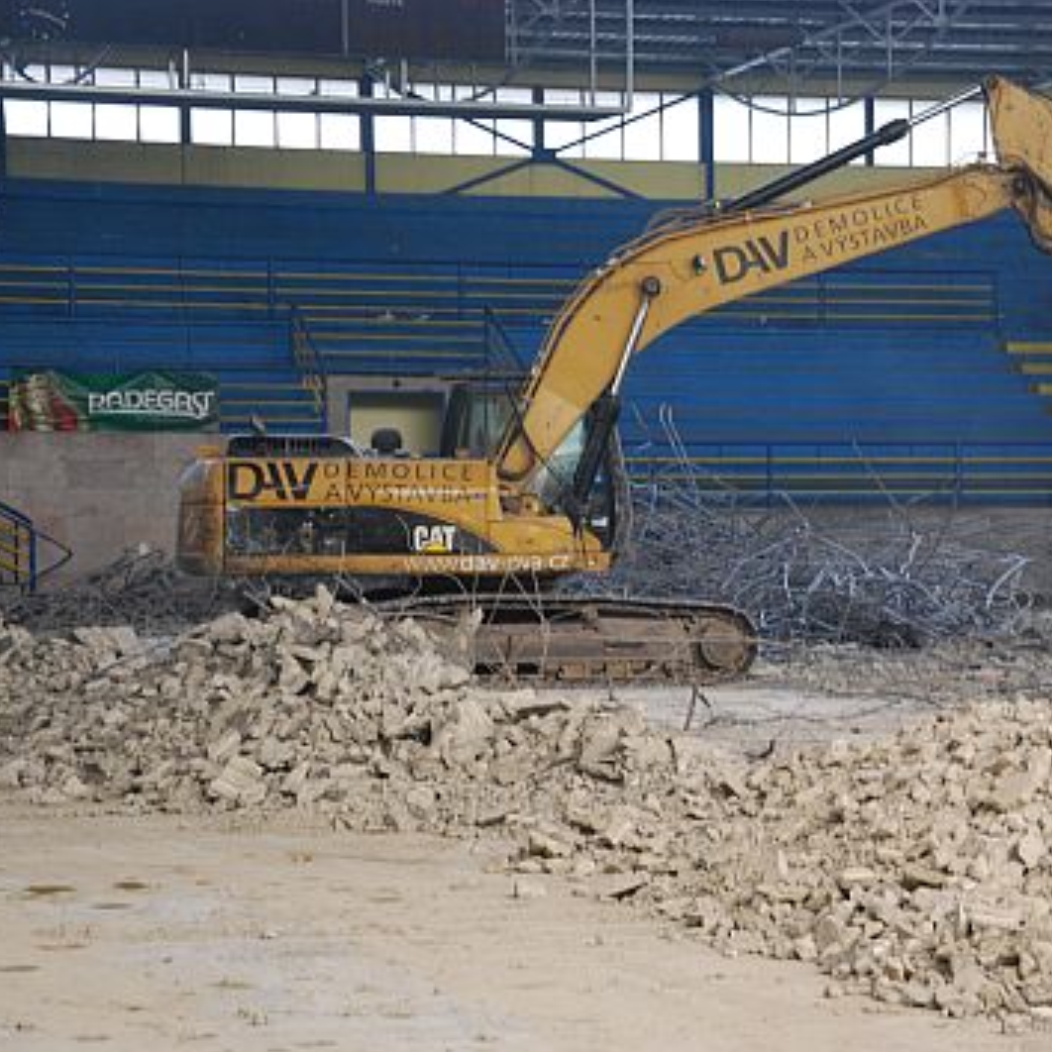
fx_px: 4504
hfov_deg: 13.3
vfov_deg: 13.3
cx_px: 752
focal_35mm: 131
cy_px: 517
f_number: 5.3
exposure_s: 1/50
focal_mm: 66
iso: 400
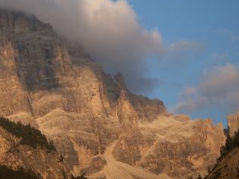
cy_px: 17
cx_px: 1
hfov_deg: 15.0
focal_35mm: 129
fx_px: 890
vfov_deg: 11.4
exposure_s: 1/320
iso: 50
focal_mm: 13.5
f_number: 3.5
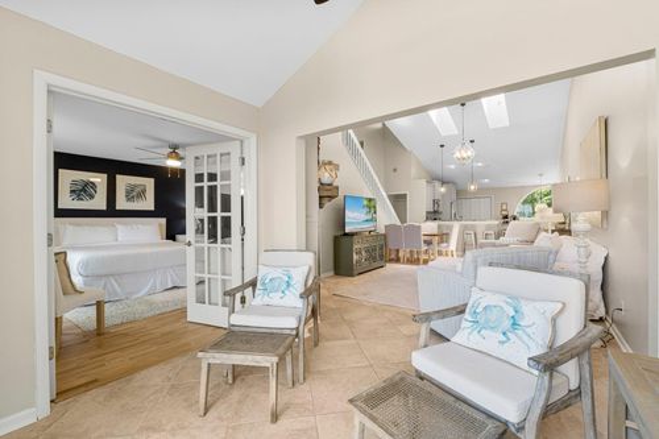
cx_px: 330
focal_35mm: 15
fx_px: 274
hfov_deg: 100.4
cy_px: 220
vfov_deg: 77.3
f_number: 9
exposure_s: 1/25
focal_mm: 10
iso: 400
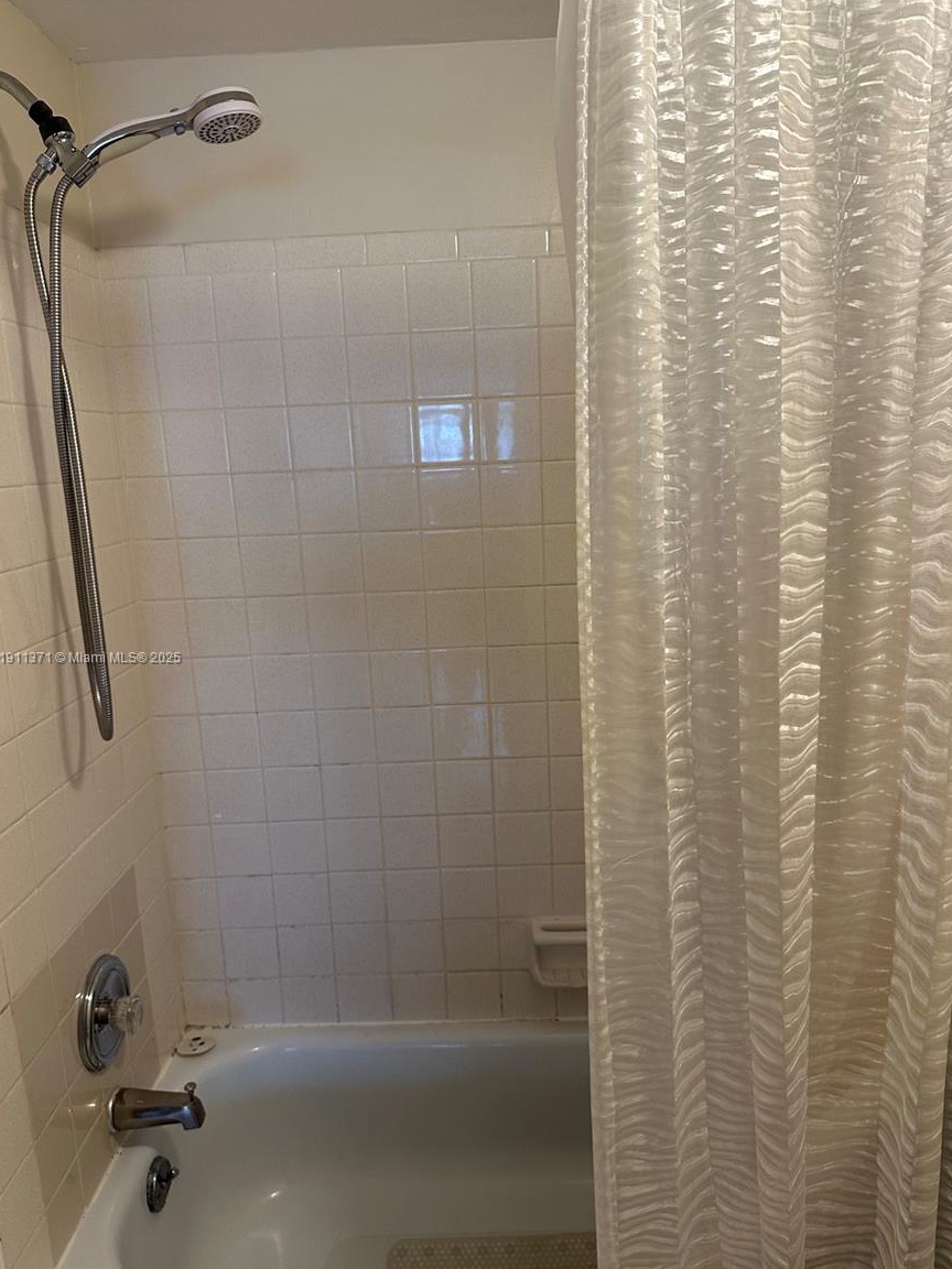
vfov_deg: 69.4
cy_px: 659
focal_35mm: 25
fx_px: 917
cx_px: 475
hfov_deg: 54.9
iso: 125
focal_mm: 6.86
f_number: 1.78
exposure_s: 1/60
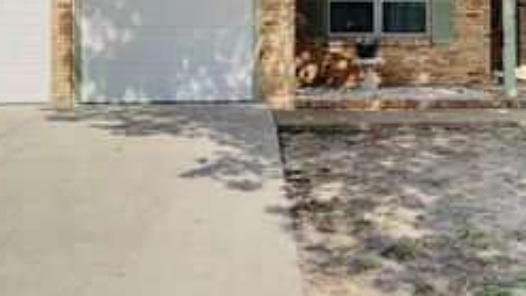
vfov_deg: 22.0
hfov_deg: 38.9
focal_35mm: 53
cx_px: 334
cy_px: 16
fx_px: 739
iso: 80
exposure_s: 1/4608
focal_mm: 6.76
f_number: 1.78
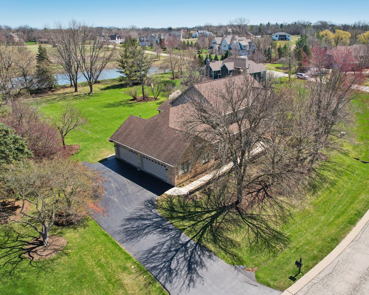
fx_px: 273
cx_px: 208
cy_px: 148
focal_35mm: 25
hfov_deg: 67.8
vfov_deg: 56.8
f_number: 2.8
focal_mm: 8.4
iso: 100
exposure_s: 1/320
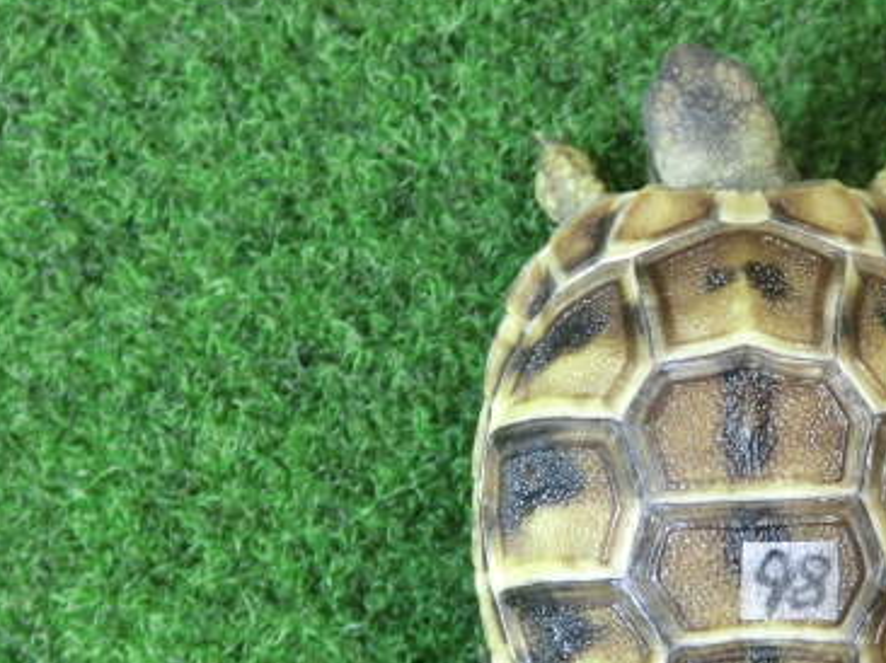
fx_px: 1253
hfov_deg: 36.9
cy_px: 547
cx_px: 765
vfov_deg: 28.9
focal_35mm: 49
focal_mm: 5
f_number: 3
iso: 400
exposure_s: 1/60
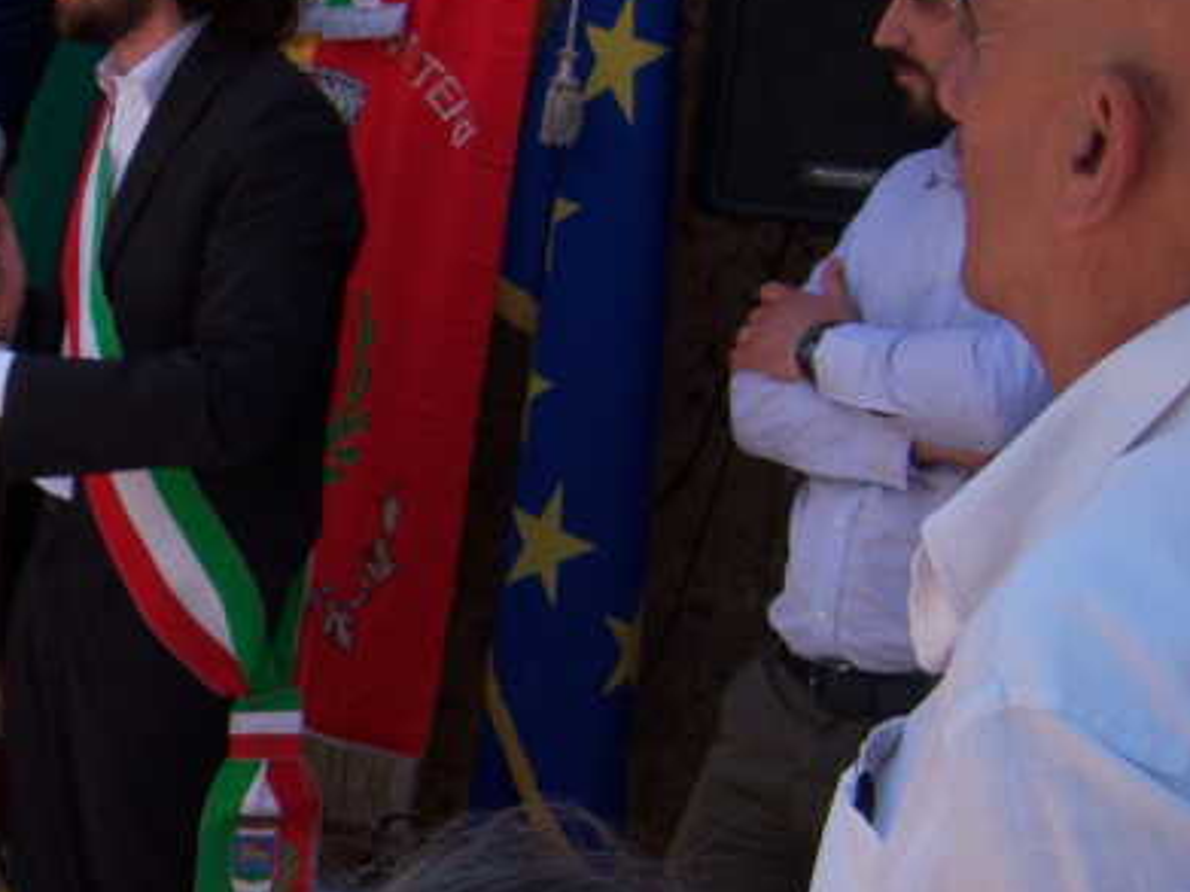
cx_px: -298
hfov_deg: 19.8
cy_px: 658
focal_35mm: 92
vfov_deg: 16.0
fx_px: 3162
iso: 80
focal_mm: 7.5
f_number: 2.8
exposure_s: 1/400
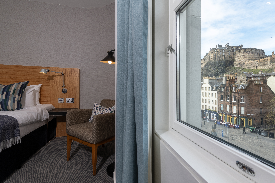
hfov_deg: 90.0
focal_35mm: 18
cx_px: 138
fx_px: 137
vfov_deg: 67.4
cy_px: 92
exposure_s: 1/30
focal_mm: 18
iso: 100
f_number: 16
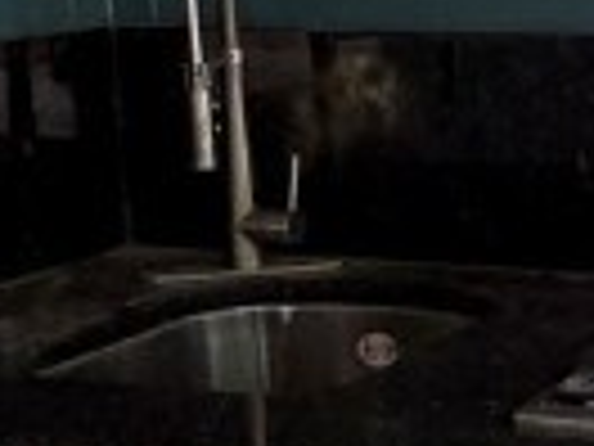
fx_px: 1870
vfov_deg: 13.6
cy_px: 149
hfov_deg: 16.3
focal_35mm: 109
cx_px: 918
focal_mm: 2.22
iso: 160
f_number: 2.2
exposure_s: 1/121
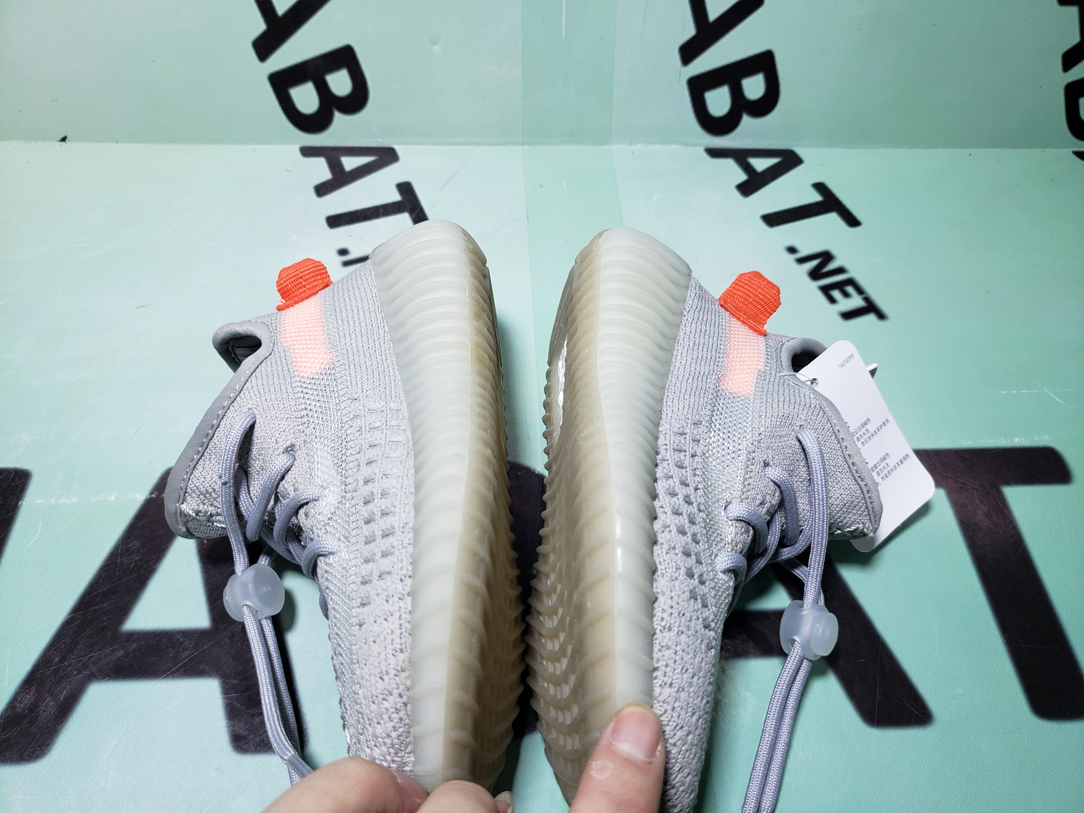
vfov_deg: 53.1
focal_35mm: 26
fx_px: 814
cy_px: 406
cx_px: 542
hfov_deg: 67.3
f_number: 1.5
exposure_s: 1/282
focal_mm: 4.3
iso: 50
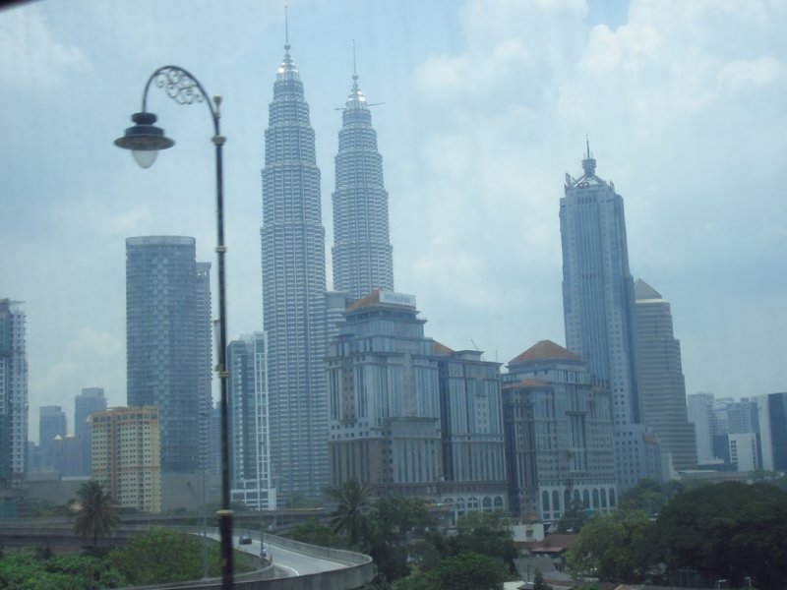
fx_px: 1250
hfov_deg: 34.9
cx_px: 394
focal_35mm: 55
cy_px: 295
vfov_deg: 26.6
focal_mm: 9
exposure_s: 1/160
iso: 100
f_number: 9.7
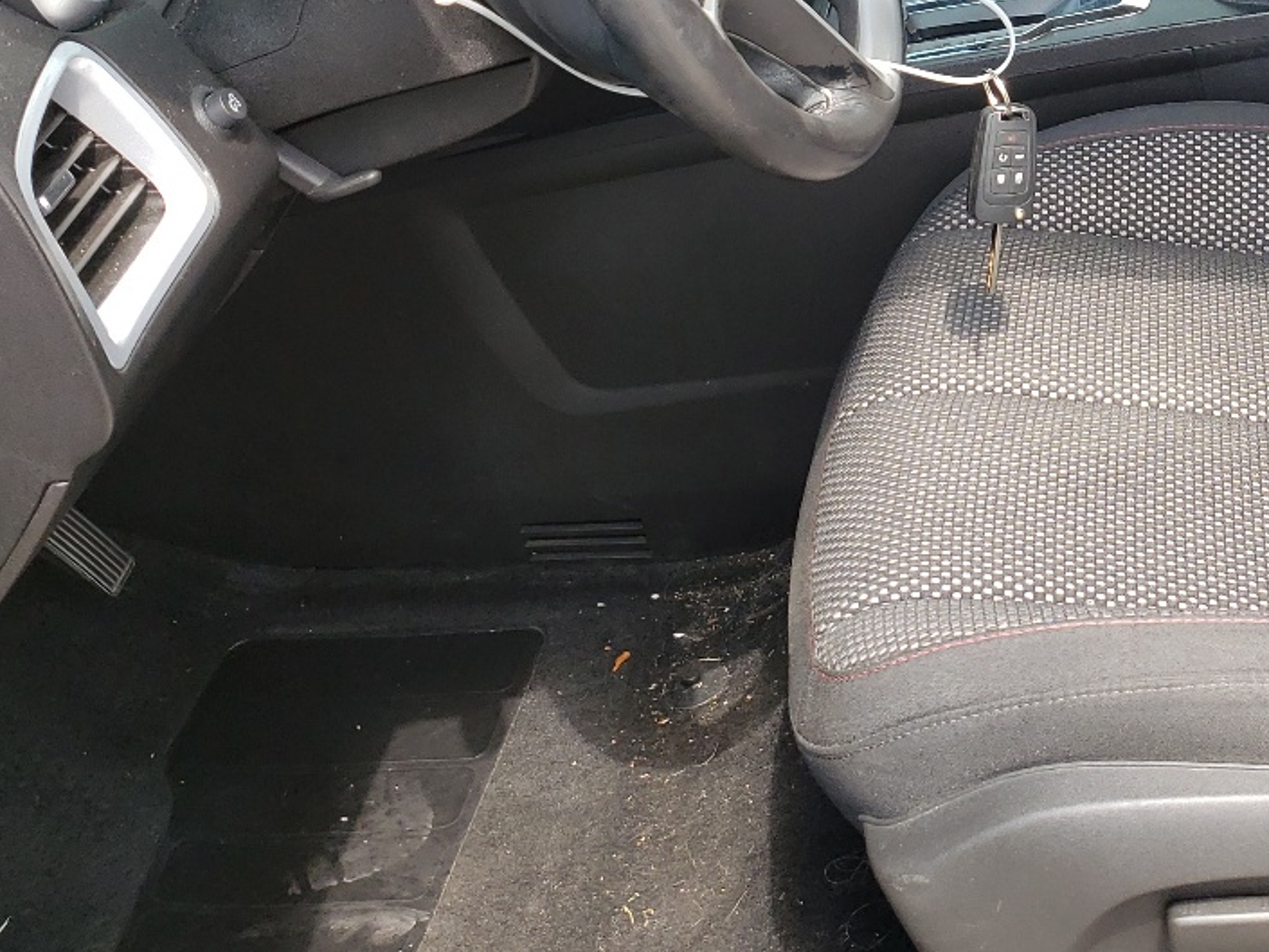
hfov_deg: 31.4
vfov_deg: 24.0
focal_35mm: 59
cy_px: 47
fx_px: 2163
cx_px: 1098
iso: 50
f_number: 1.5
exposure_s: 1/435
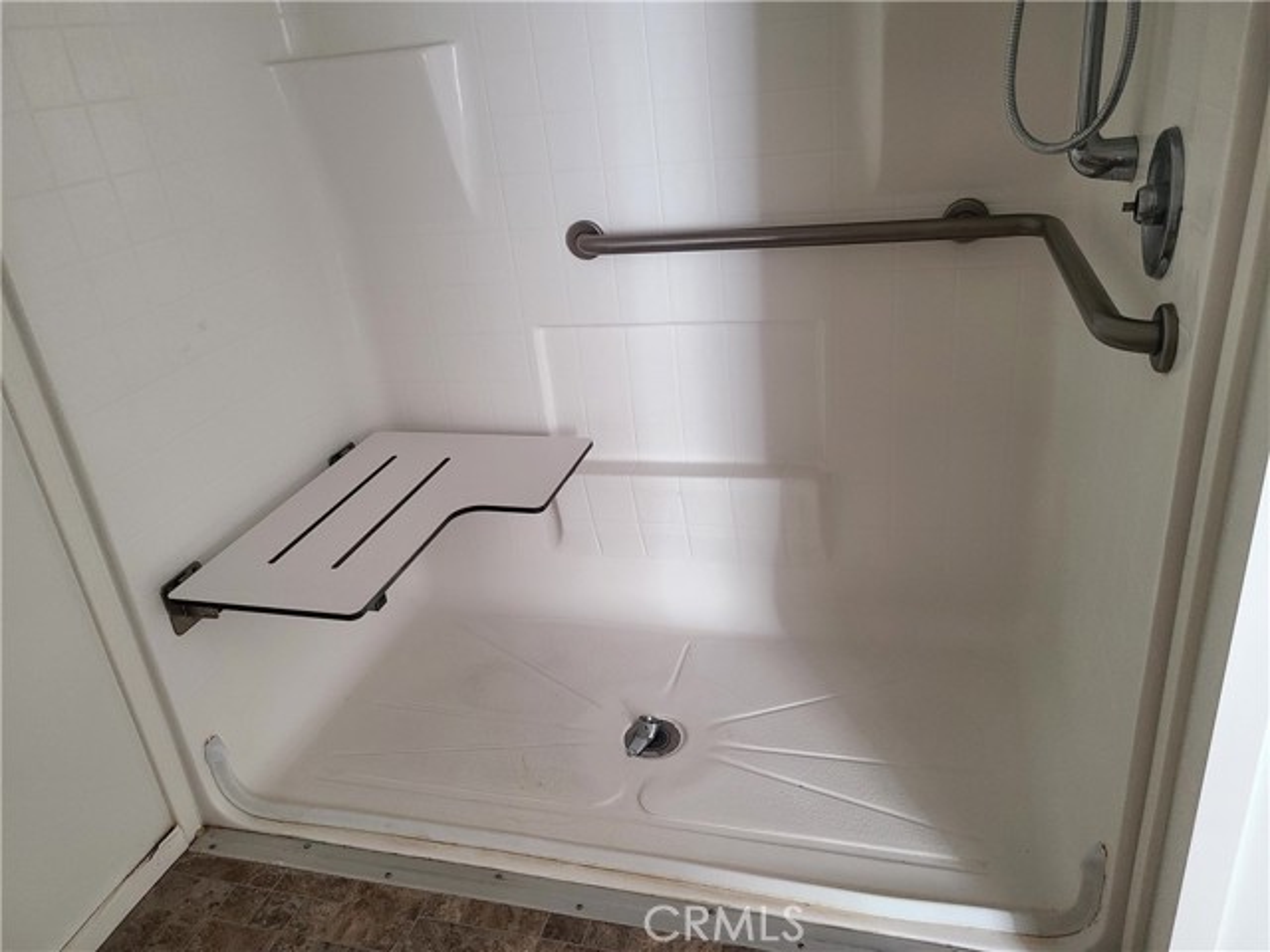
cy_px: 476
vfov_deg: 53.1
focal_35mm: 26
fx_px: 954
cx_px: 635
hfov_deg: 67.3
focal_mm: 5.4
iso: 200
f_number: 1.8
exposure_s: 1/40
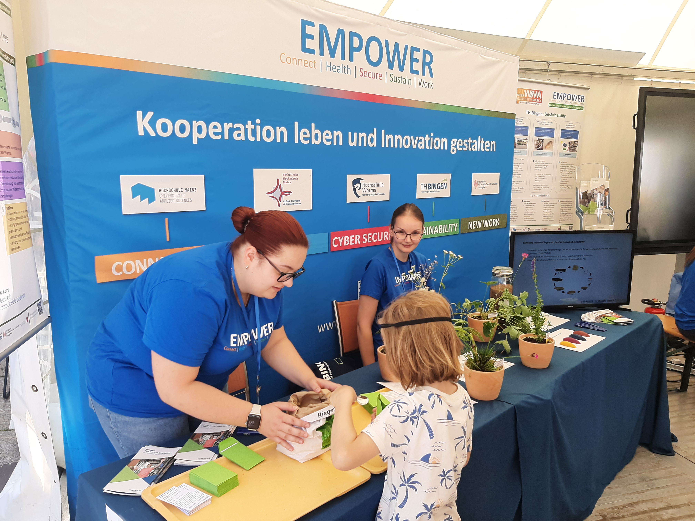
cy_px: 260
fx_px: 522
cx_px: 348
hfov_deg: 67.3
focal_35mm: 26
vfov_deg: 53.1
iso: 40
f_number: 1.7
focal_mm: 3.93
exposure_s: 1/343
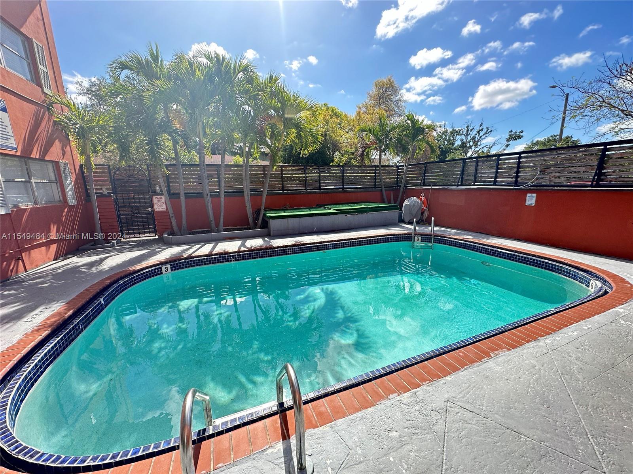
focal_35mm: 14
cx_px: 316
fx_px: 256
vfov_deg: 85.7
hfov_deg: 102.1
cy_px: 237
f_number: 2.2
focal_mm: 2.22
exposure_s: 1/609
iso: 40
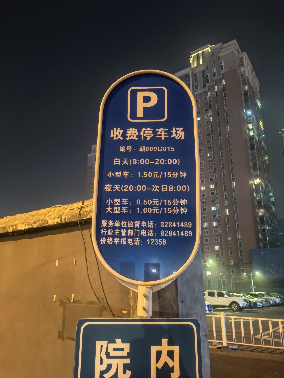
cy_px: 189
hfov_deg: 51.4
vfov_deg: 65.3
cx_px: 142
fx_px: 295
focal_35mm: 27
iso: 2500
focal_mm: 5.54
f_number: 1.8
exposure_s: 1/16.7
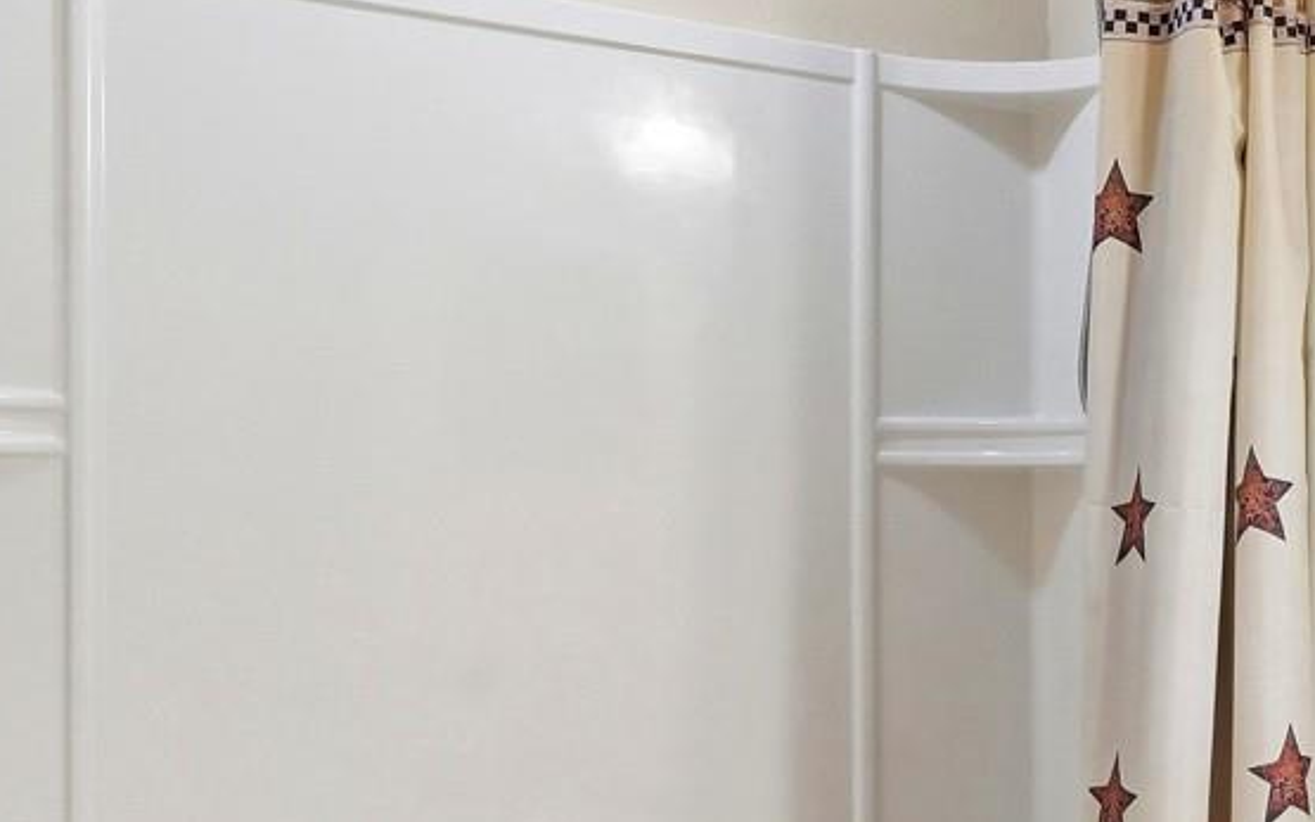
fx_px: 1685
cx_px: 1528
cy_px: 524
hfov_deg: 35.0
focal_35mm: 47
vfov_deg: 27.3
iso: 2000
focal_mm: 16
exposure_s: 1/1000
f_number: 8
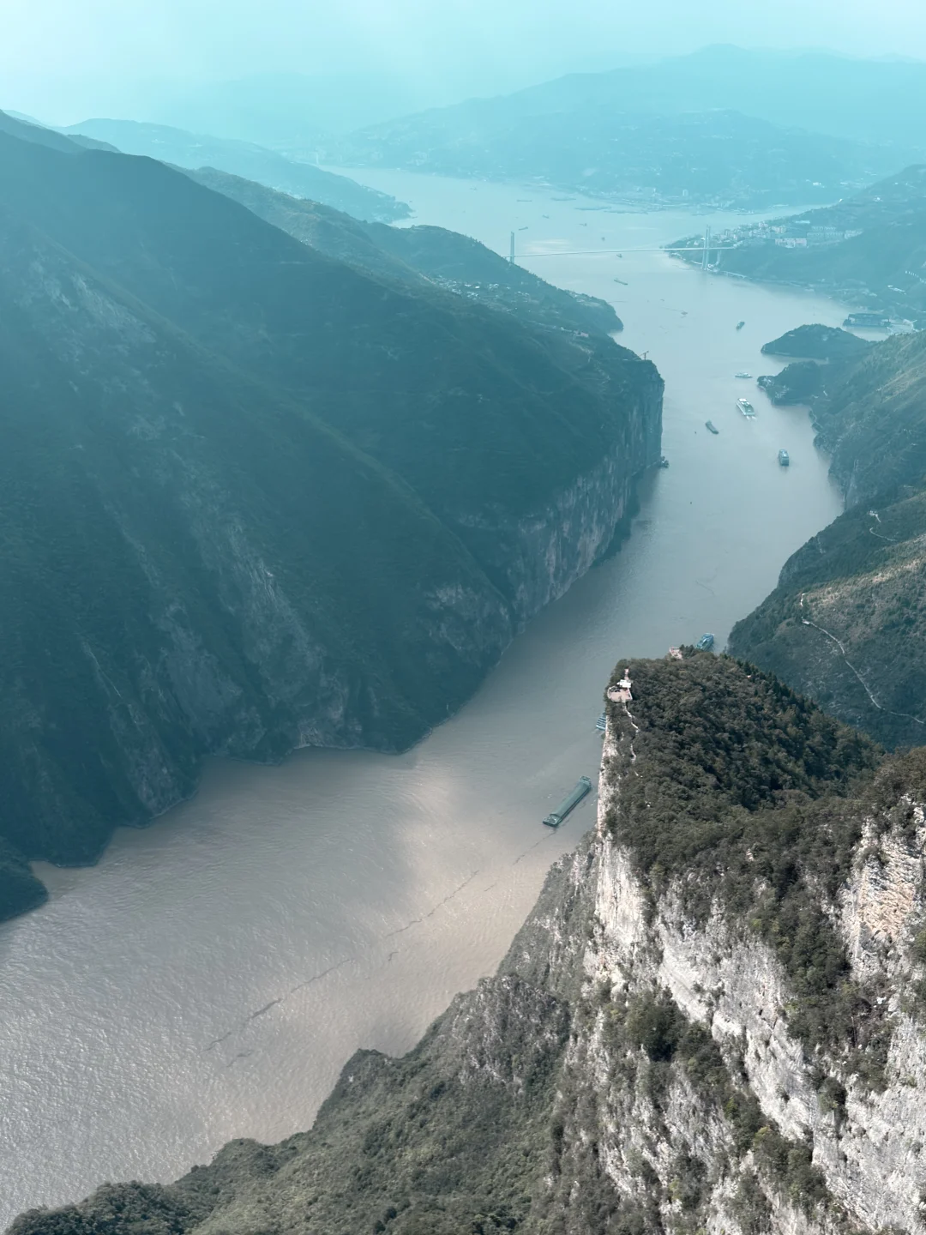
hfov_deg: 40.7
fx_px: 1248
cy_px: 618
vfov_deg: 52.6
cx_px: 463
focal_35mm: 35
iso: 80
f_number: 1.78
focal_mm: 6.76
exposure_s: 1/3610
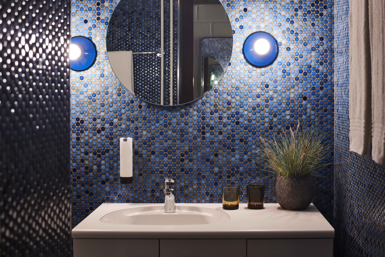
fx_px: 620
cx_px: 192
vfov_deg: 23.4
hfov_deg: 34.5
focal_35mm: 58
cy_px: 128
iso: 200
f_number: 8
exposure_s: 1/8
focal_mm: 58
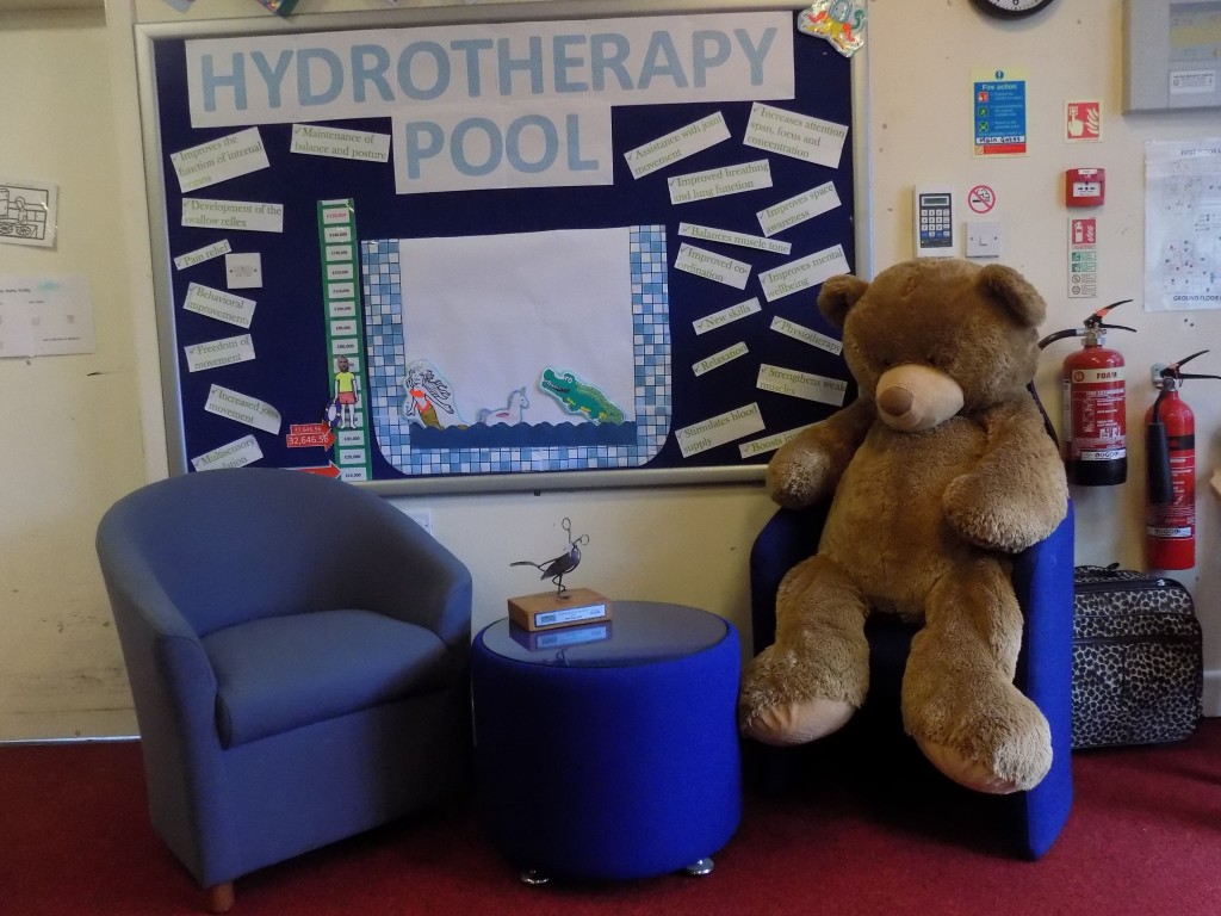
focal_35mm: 23
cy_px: 458
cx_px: 610
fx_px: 811
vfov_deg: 58.9
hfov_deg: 73.9
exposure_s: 1/25
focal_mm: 4
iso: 400
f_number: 3.1
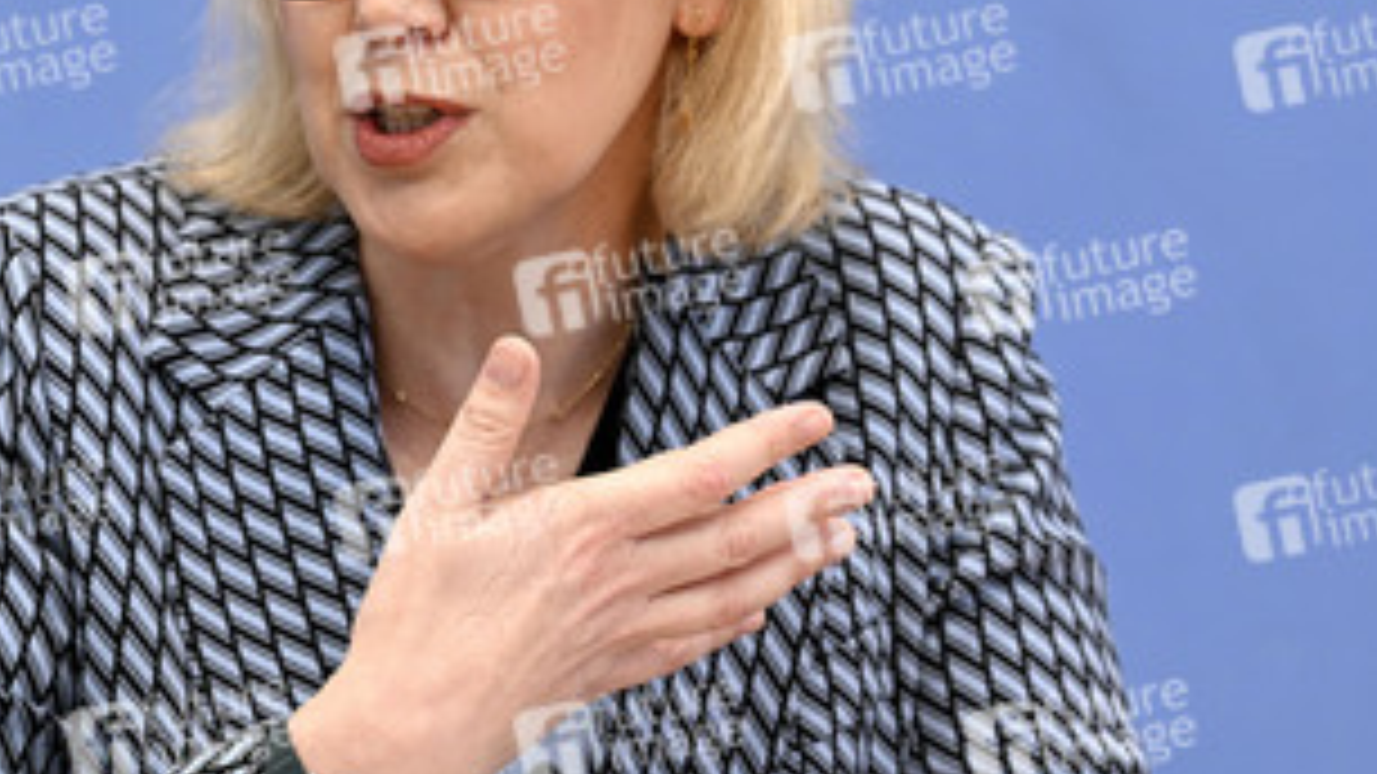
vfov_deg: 6.6
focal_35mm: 185
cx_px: 511
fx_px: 6754
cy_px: 171
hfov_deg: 11.6
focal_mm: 120
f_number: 5.6
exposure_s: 1/500
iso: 3200
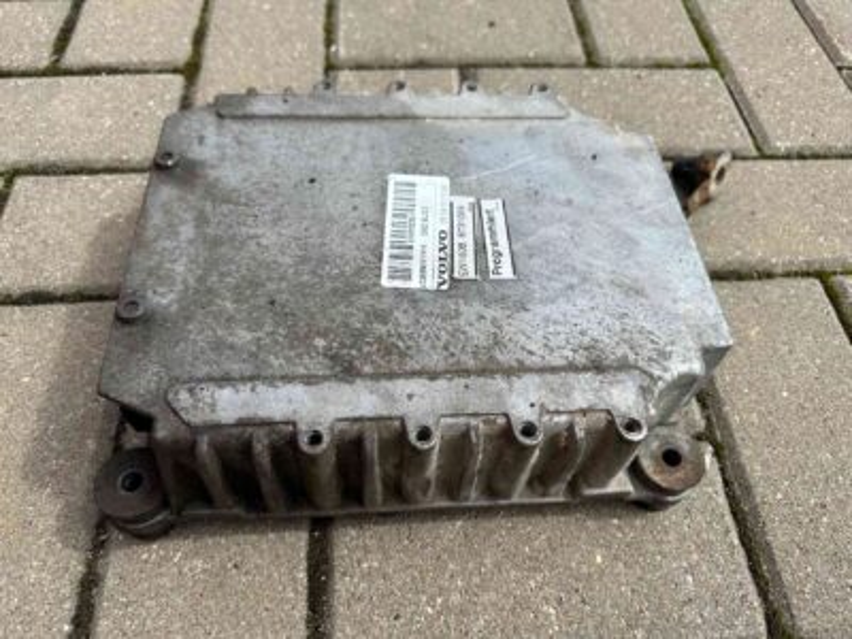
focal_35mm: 24
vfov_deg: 56.8
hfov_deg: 71.6
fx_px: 591
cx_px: 426
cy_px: 320
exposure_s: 1/4184
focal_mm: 6.86
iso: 80
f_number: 1.78
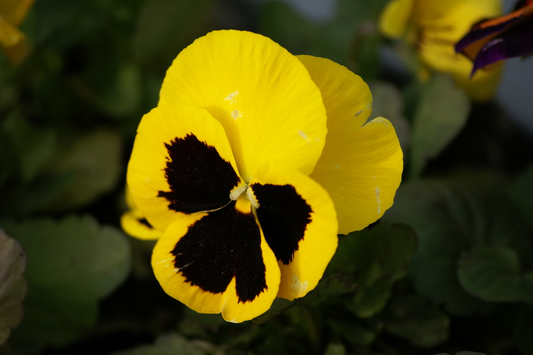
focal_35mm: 300
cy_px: 178
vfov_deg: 4.6
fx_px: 4440
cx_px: 266
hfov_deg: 6.9
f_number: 5
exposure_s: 1/500
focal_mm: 200
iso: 100
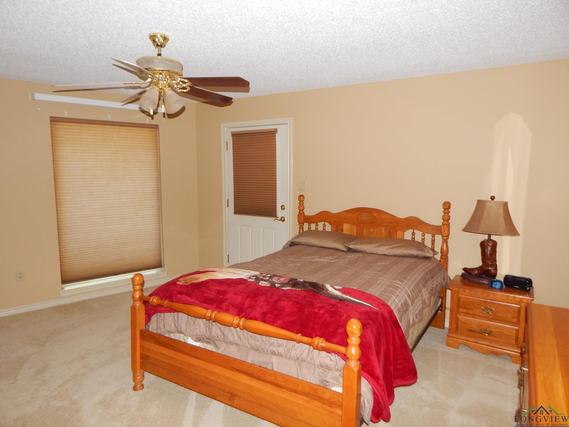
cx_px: 284
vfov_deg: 61.1
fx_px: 362
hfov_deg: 76.4
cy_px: 214
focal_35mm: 22
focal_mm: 4
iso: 250
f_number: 3
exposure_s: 1/30
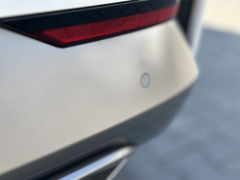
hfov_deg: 39.7
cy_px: 90
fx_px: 333
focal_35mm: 48
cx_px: 120
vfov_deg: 30.3
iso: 80
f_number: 1.78
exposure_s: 1/1107
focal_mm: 6.86
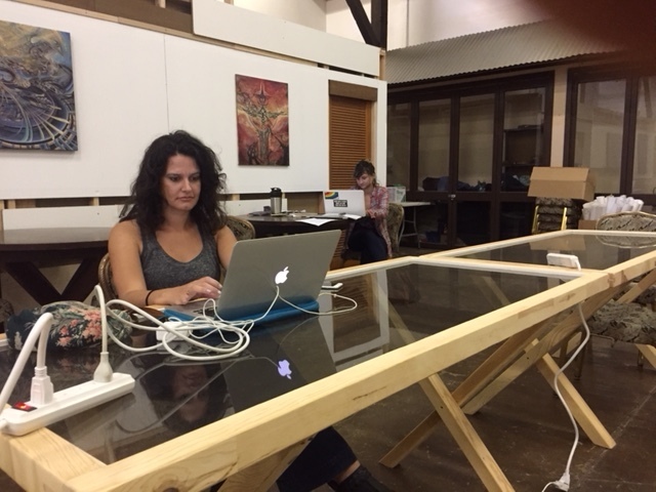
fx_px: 550
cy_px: 246
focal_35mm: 29
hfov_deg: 61.7
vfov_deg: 48.2
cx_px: 328
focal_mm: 4.15
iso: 250
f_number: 2.2
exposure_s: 1/15
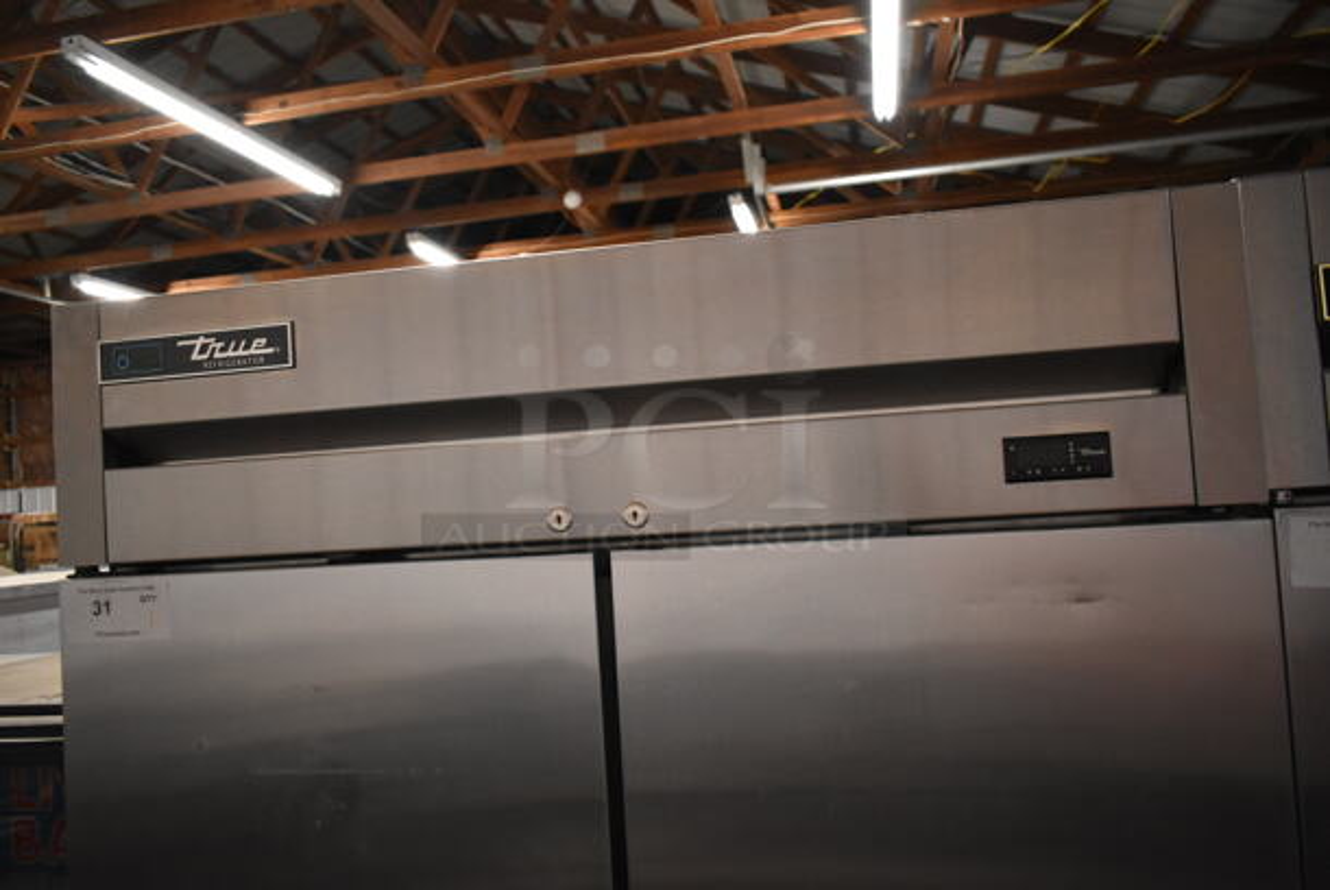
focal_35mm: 27
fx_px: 998
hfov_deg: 67.3
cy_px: 445
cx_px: 665
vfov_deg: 48.0
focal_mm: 18
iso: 2500
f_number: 3.5
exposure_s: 1/125
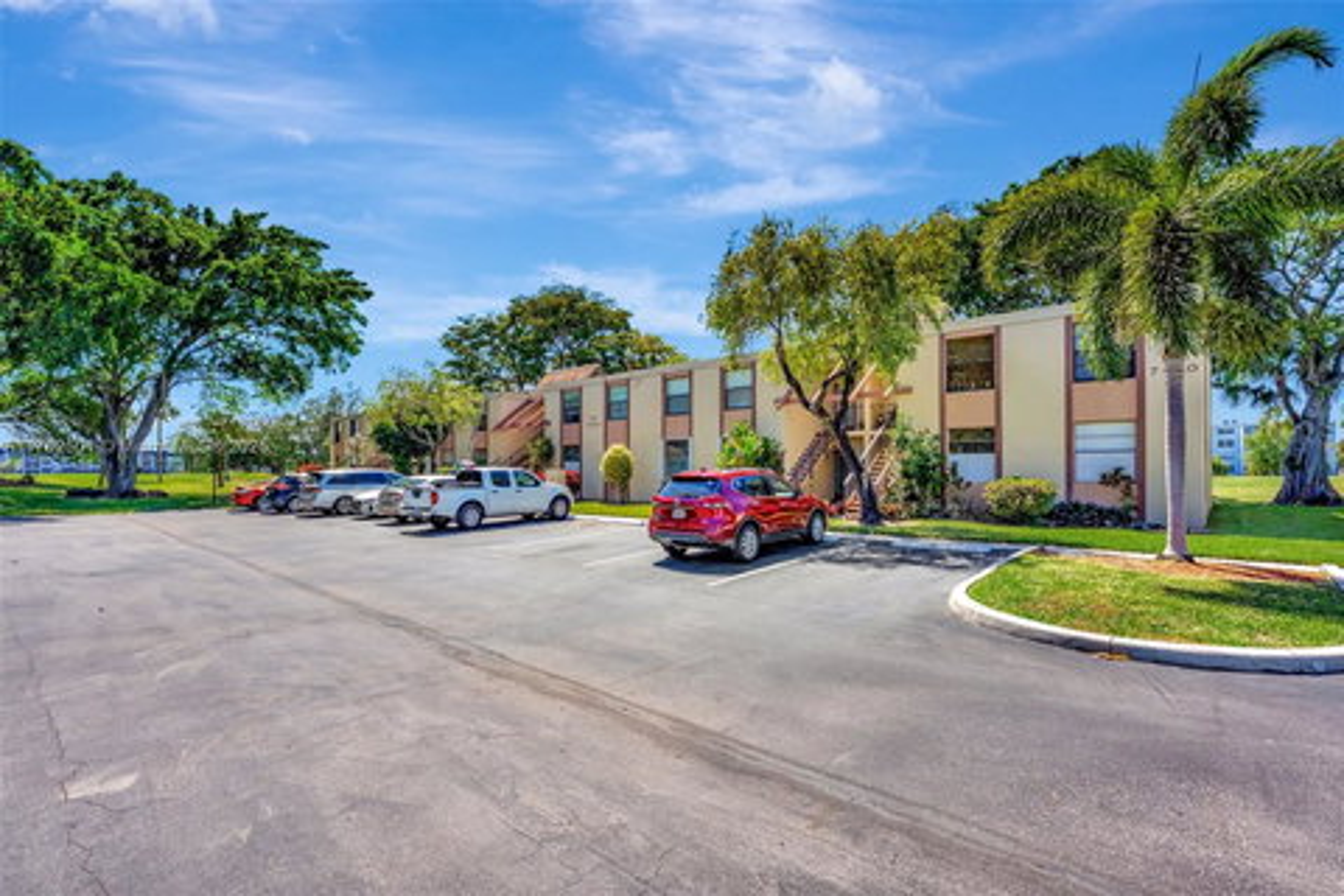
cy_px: 448
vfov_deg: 73.4
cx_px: 672
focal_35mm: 16
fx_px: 601
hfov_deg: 96.4
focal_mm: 16.1
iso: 500
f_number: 8
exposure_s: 1/8000
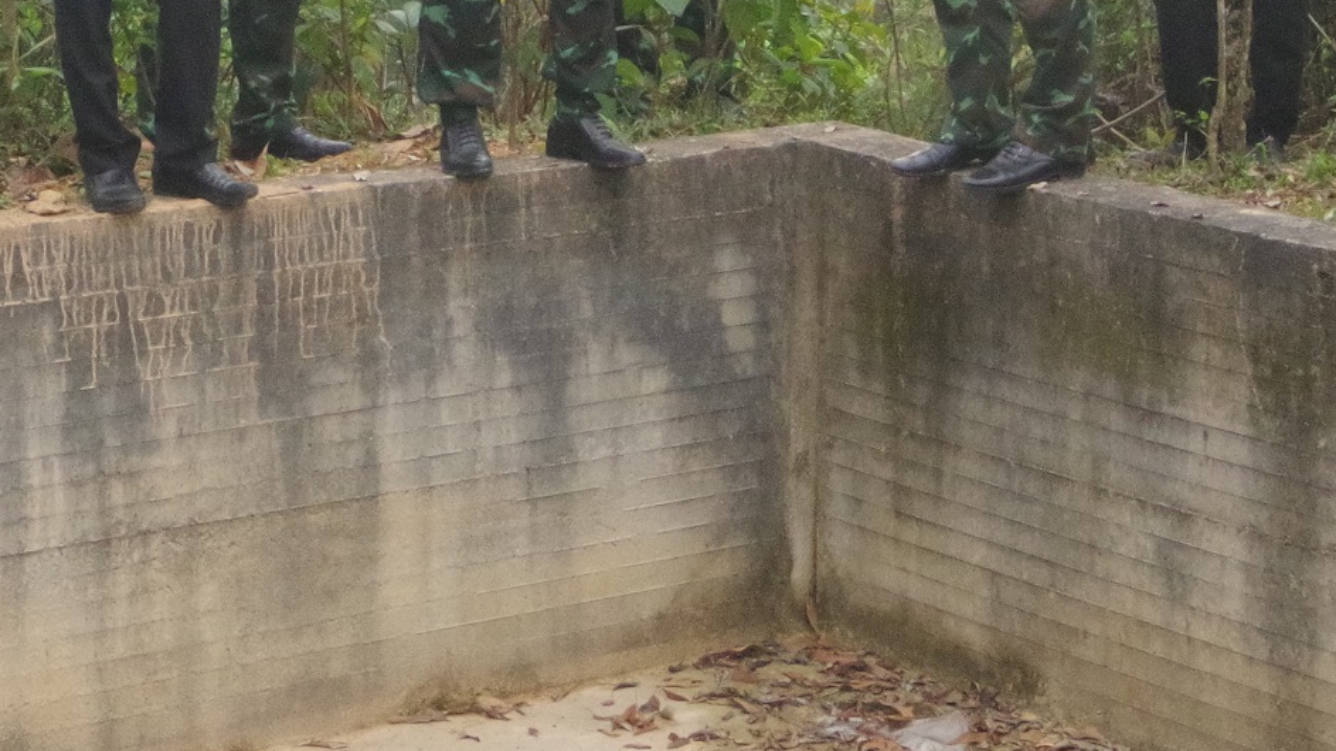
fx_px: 4250
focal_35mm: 120
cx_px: 608
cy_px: -500
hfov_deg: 17.9
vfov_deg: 9.7
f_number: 14
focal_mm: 24
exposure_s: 1/250
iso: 3200
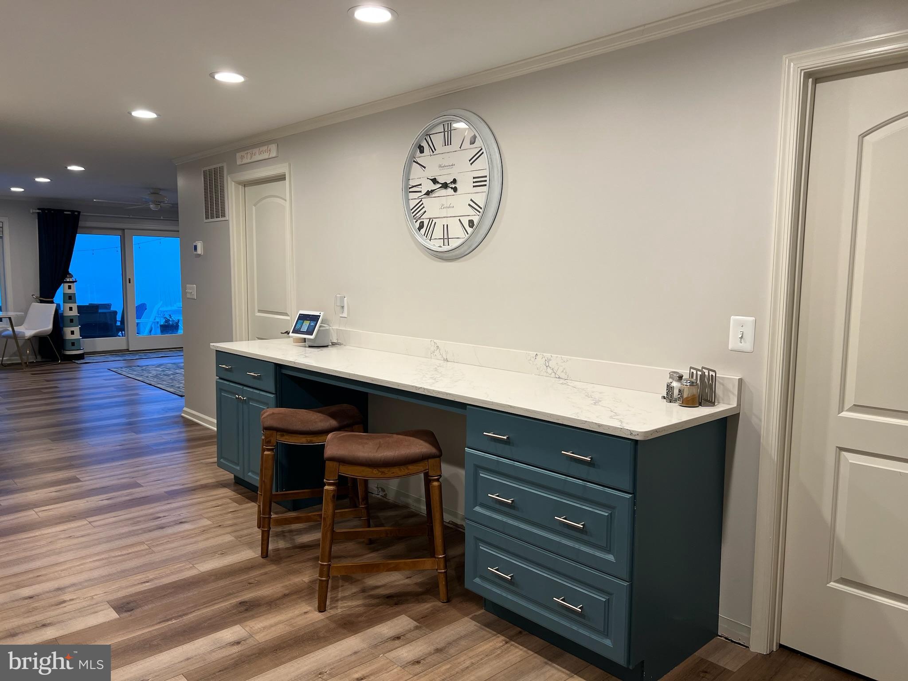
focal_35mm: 26
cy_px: 340
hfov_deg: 67.3
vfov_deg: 53.1
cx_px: 454
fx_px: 682
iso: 80
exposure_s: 1/60
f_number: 1.5
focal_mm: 5.7
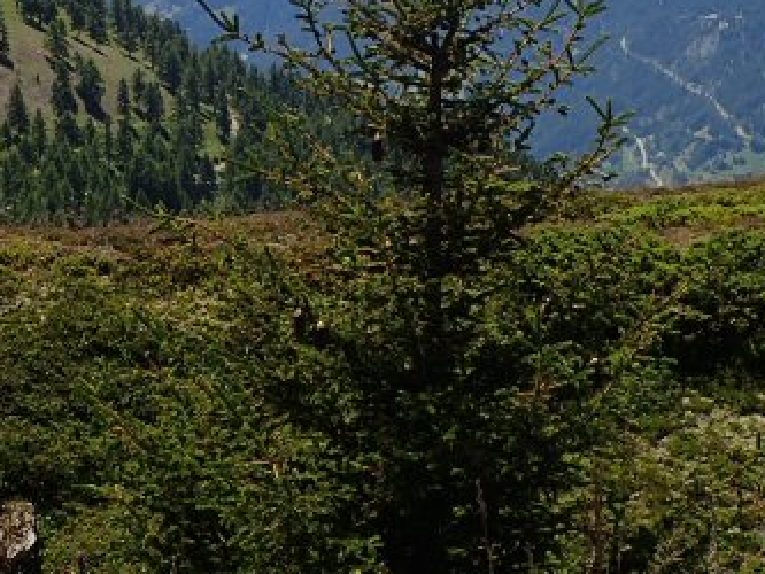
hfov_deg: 17.2
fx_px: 2520
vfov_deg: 12.8
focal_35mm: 114
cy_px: -34
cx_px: 292
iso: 100
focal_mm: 6.86
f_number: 3.5
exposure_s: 1/800
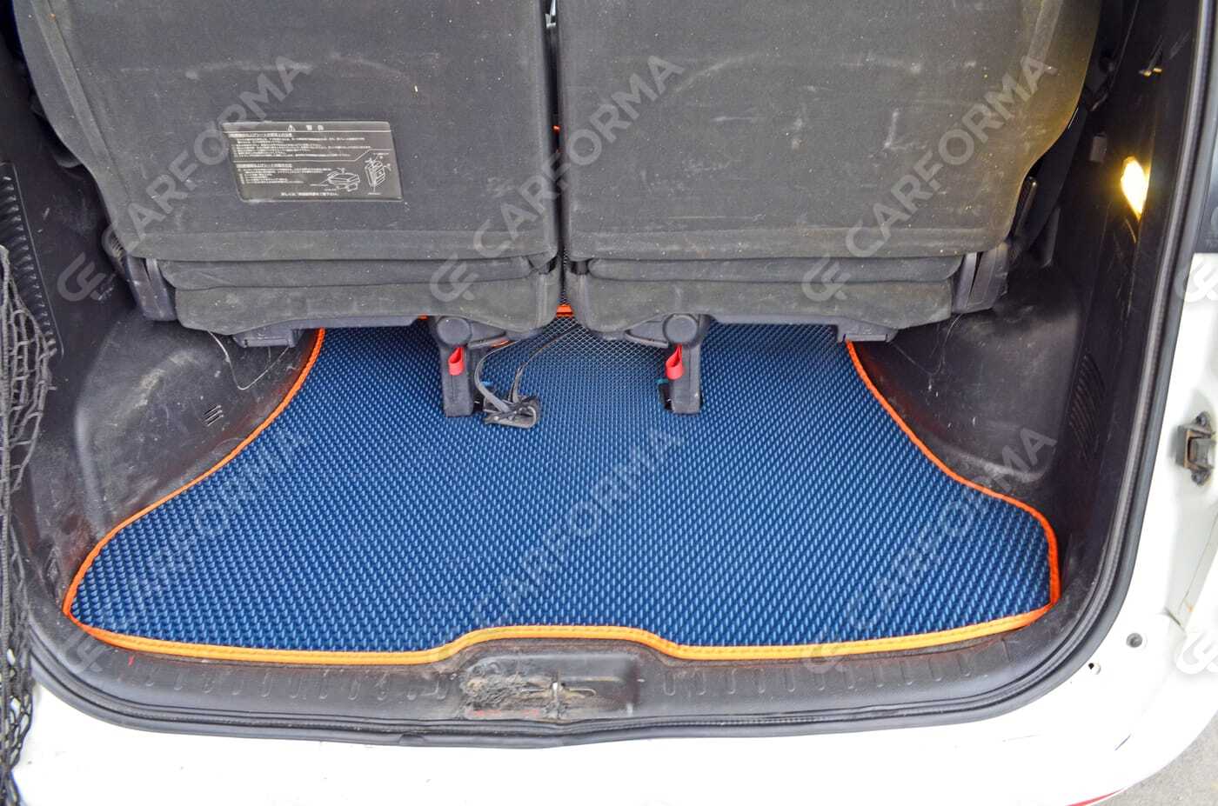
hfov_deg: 57.3
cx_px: 609
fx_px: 1114
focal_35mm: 33
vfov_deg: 39.8
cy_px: 403
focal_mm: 22
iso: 400
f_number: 8
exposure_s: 1/20
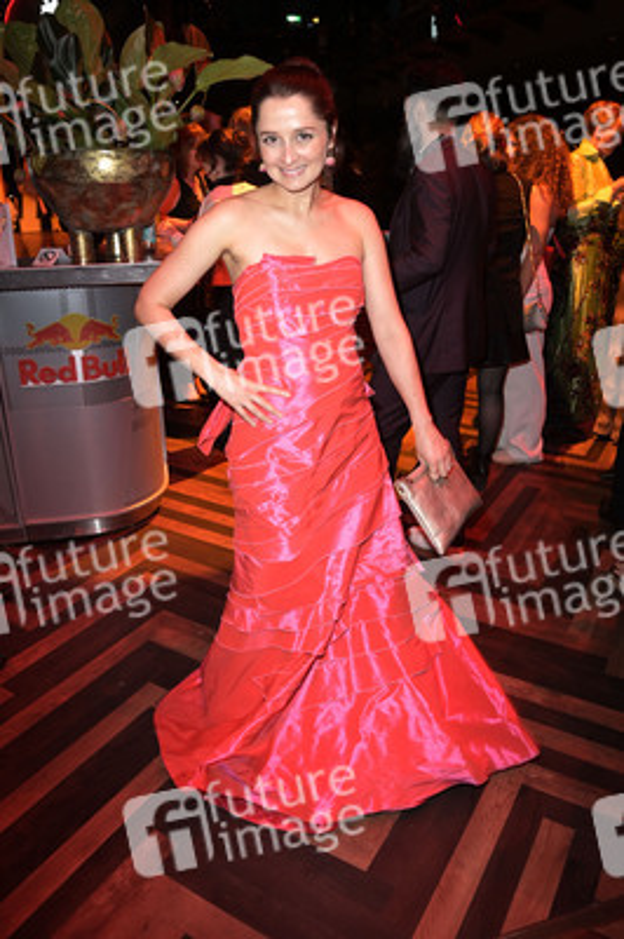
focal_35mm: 24
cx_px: 312
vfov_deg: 73.8
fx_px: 625
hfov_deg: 53.1
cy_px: 470
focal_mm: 24
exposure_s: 1/80
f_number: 5.6
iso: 2500
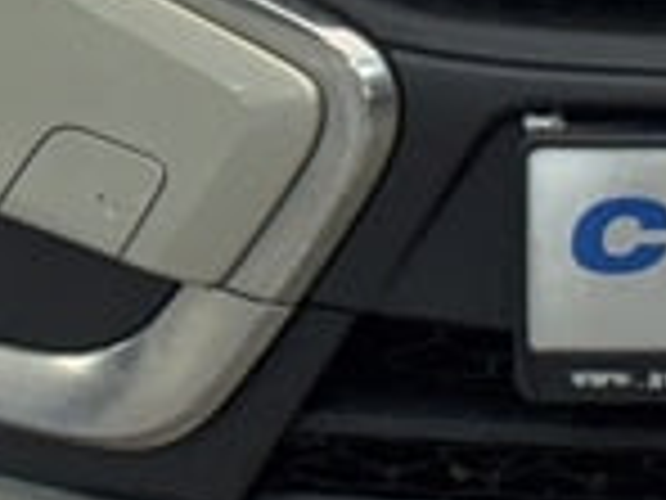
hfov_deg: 6.7
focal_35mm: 291
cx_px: 1048
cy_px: -628
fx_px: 5599
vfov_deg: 5.0
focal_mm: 6.76
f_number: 1.78
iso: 100
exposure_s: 1/100
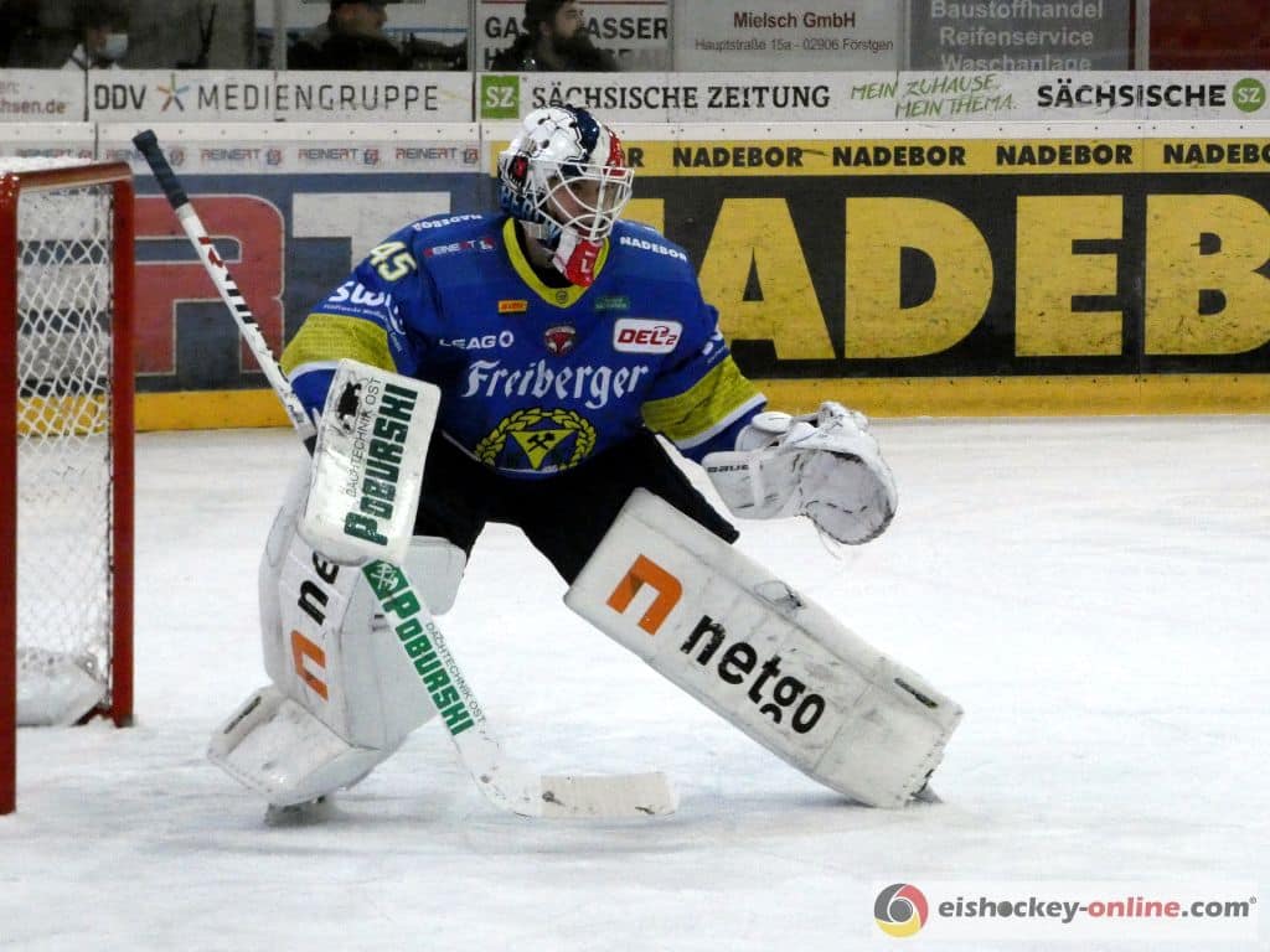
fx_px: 7118
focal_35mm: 194
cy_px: 476
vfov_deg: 7.7
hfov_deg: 10.2
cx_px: 635
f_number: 5.5
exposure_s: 1/500
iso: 2000
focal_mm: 34.8
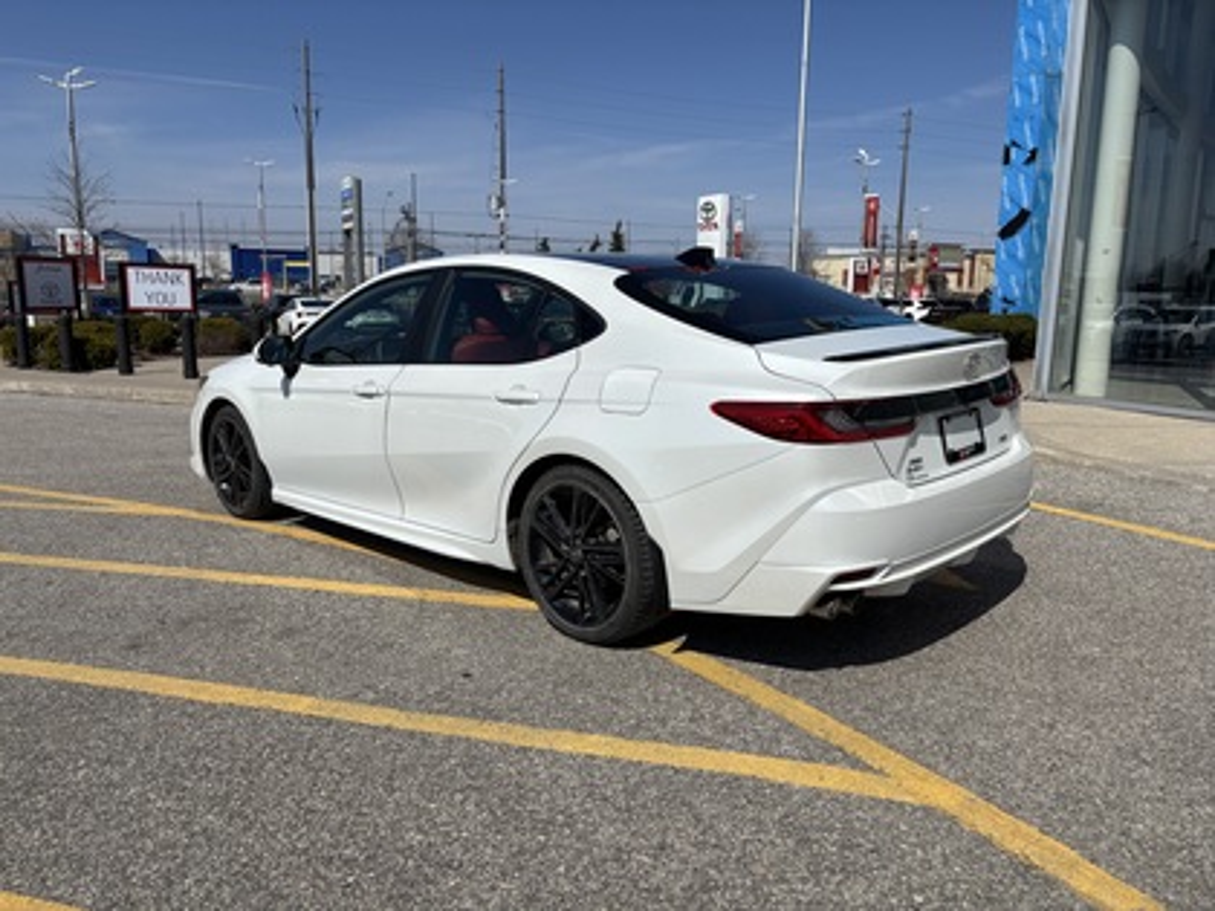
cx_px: 608
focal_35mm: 26
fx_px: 913
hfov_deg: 67.3
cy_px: 456
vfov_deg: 53.1
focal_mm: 5.96
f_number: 1.6
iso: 50
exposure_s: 1/8333
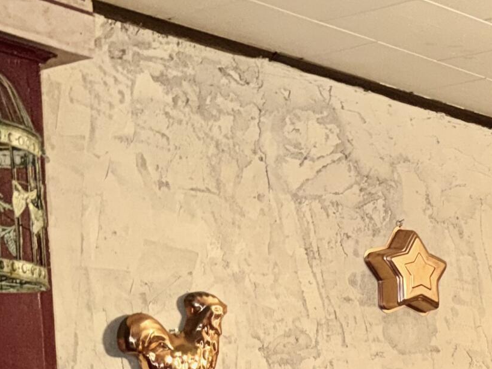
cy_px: 628
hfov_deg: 17.9
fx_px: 1251
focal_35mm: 88
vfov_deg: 15.0
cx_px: 881
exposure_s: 1/15
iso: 100
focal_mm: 6.76
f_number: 1.78
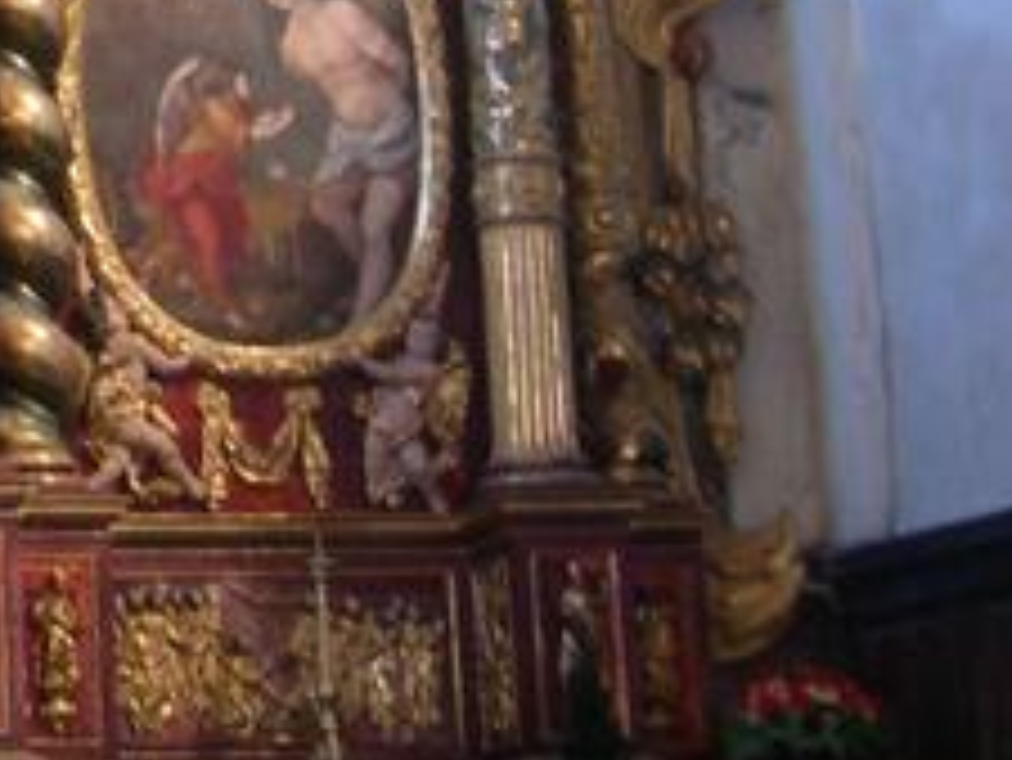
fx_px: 3949
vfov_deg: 10.7
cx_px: -558
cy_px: -297
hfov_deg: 13.6
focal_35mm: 135
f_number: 2.8
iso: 132
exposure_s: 1/4.3
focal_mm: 8
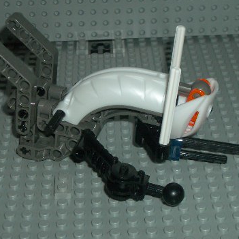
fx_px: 781
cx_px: 124
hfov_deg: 17.4
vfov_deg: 17.4
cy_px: 102
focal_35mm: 100
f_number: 3.5
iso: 100
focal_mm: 10.2
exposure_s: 1/60
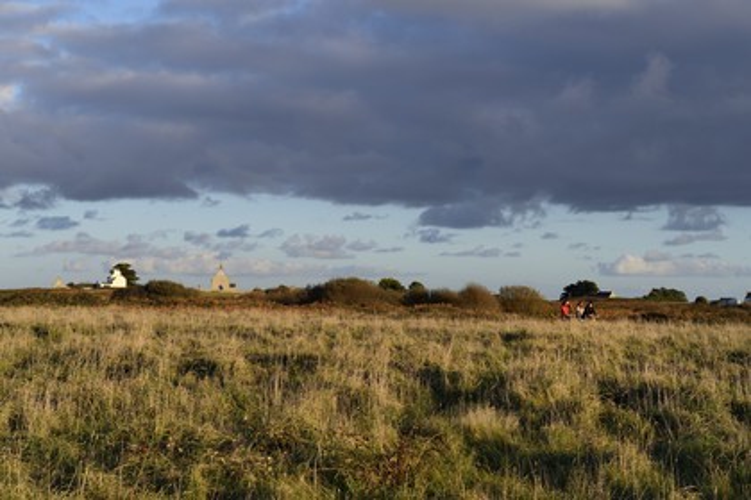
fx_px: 1460
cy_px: 250
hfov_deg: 28.8
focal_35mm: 70
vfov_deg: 19.5
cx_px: 376
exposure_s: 1/640
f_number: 10
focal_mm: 70
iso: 400
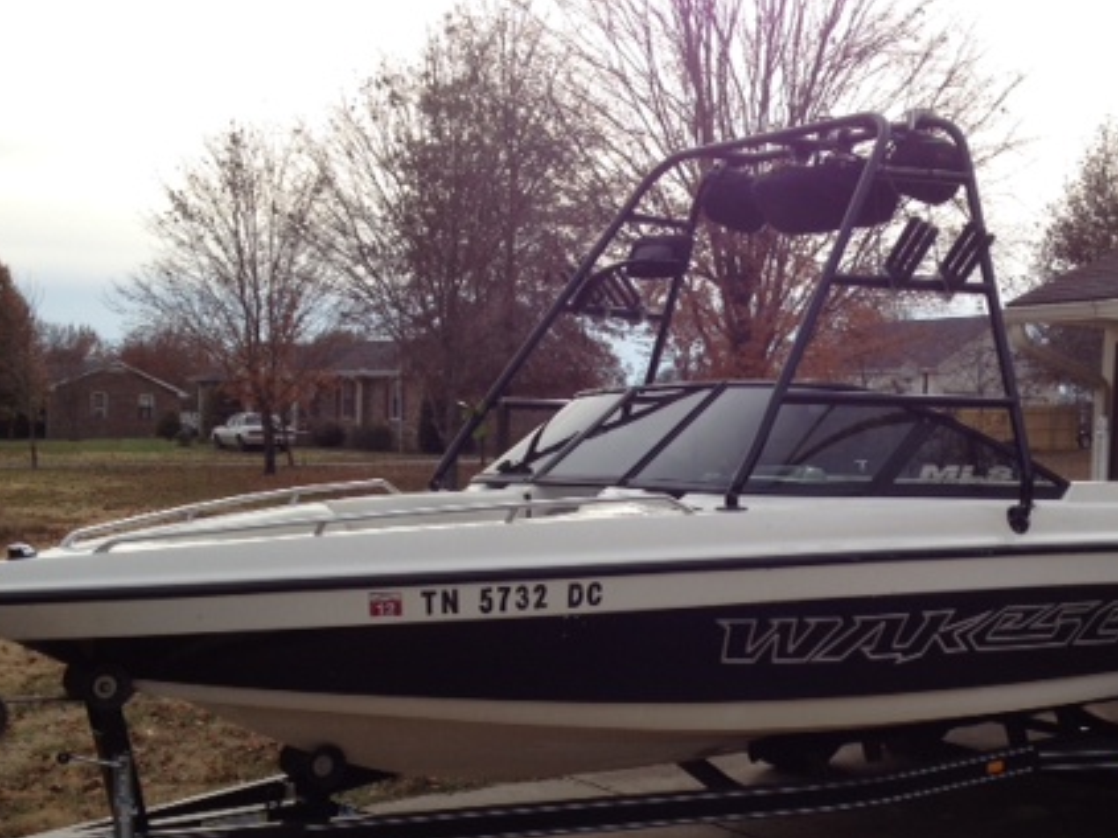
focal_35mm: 53
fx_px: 1711
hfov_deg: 36.0
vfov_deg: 27.4
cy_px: 537
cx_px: 682
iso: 64
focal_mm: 4.28
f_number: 2.4
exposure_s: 1/1381
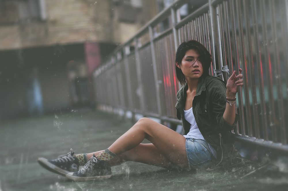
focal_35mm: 85
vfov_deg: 16.0
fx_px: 679
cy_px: 96
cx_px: 144
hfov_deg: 23.9
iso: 800
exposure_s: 1/160
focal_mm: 85
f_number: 1.8
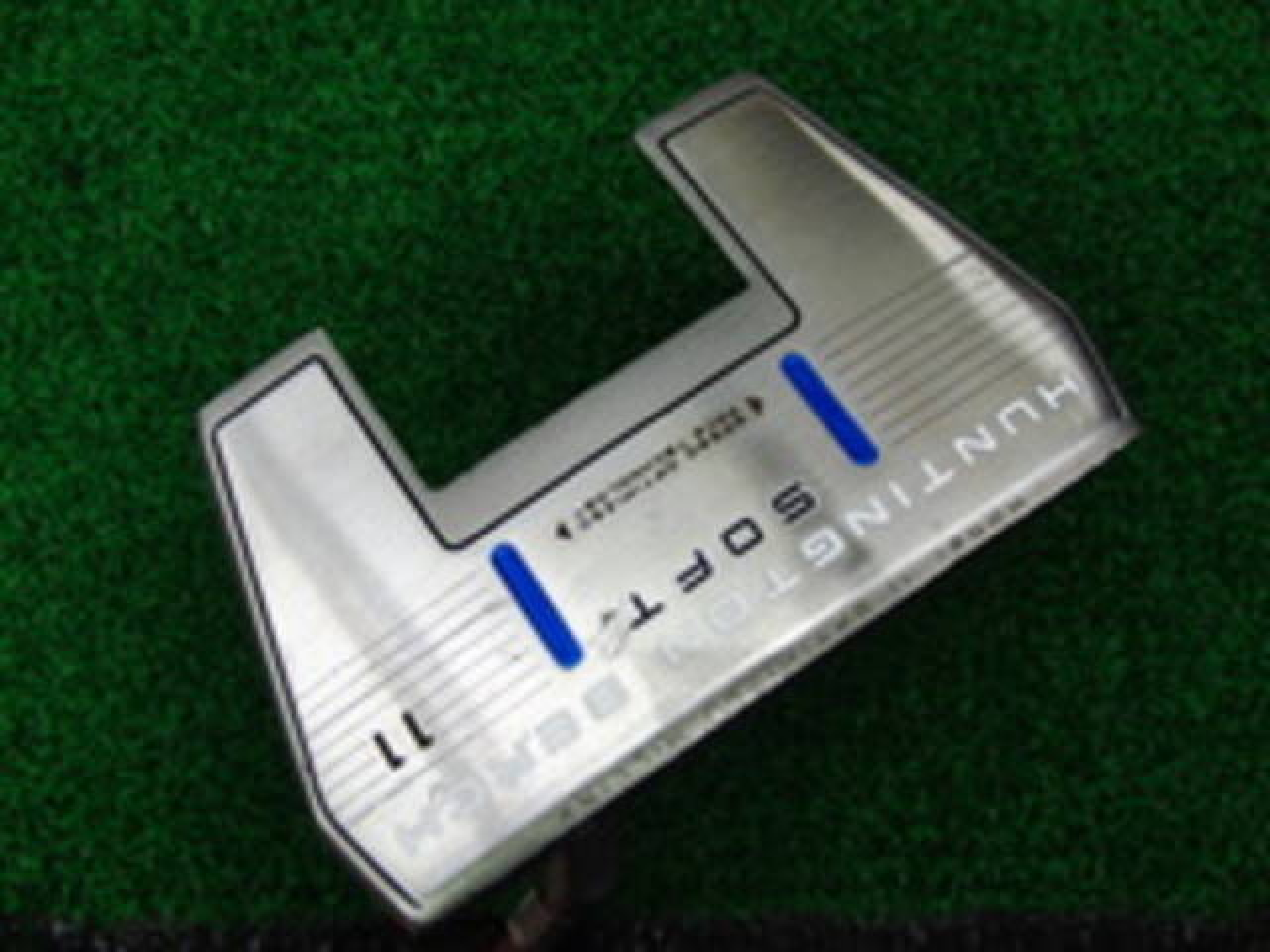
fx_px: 1357
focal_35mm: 37
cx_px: 635
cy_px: 476
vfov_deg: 38.7
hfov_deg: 50.1
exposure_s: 1/80
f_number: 3.6
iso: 200
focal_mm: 6.42
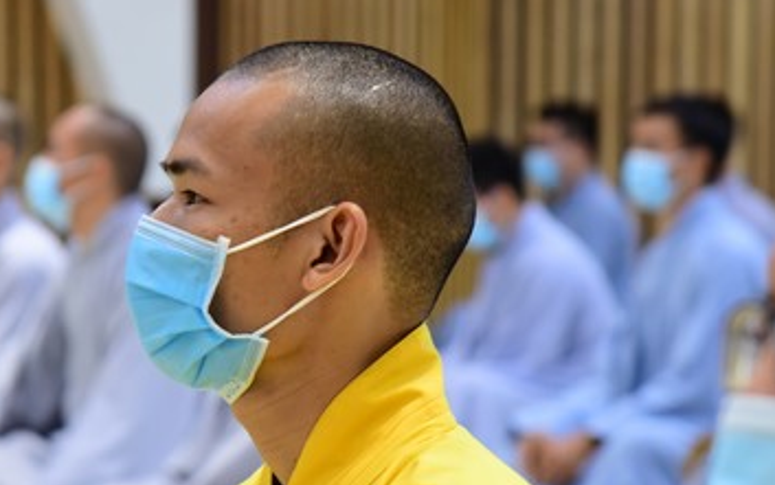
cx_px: 202
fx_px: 4755
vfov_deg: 5.8
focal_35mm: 225
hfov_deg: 9.3
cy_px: 277
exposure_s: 1/80
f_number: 5.6
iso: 2500
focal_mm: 120
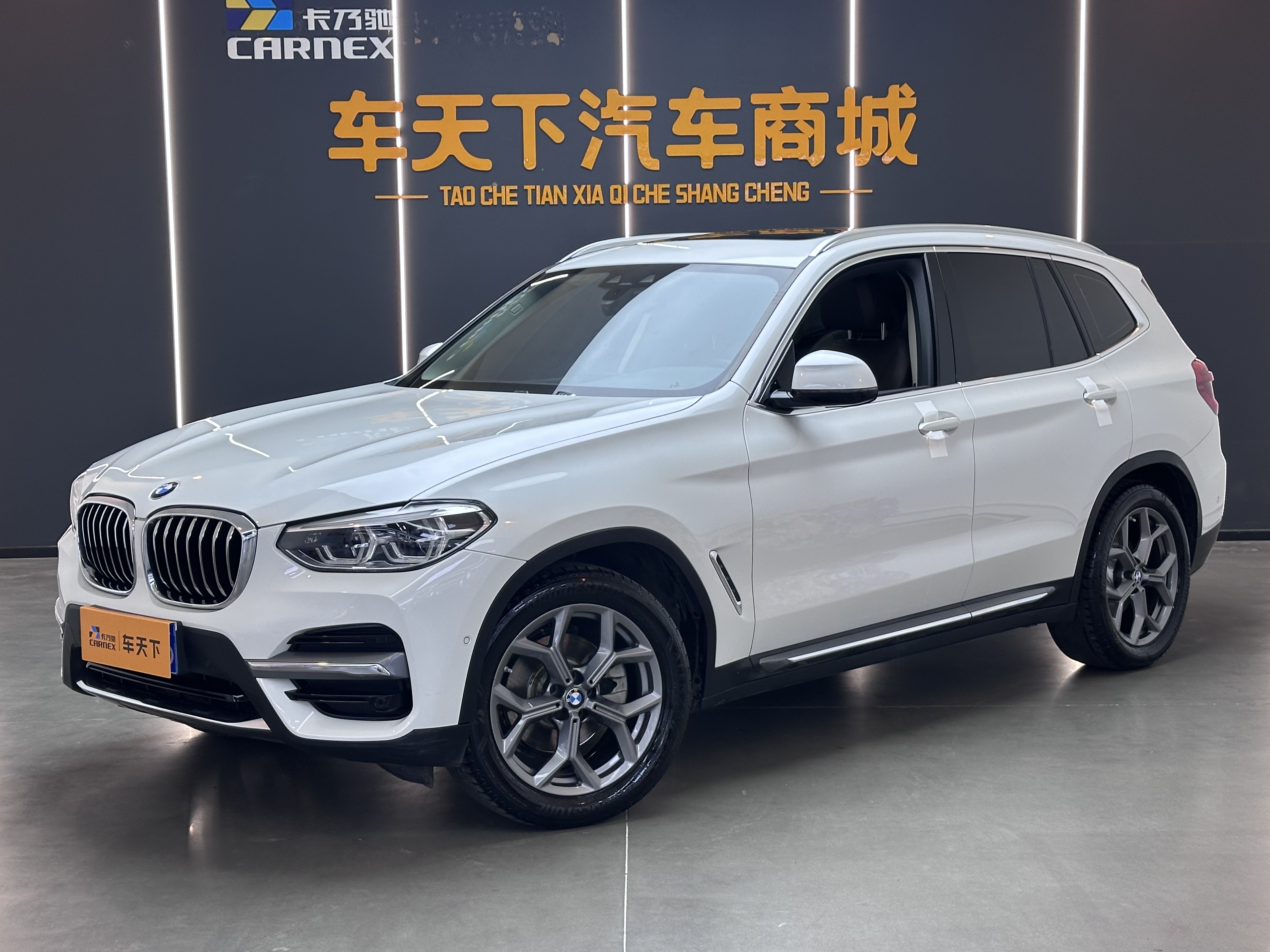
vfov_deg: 28.0
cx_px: 651
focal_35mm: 52
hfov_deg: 36.8
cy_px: 449
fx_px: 1908
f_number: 1.78
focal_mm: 6.86
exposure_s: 1/100
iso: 64
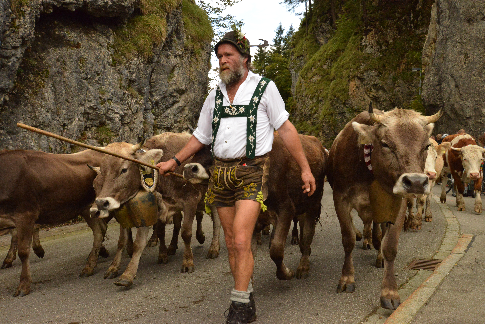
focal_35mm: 38
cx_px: 242
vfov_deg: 35.1
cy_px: 162
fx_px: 512
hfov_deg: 50.7
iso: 6400
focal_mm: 38
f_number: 13
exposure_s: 1/640
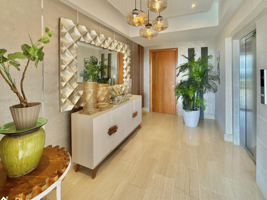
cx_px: 139
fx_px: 116
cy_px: 99
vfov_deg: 81.8
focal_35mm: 15
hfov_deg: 98.1
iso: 200
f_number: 2.2
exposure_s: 1/60
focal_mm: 2.22
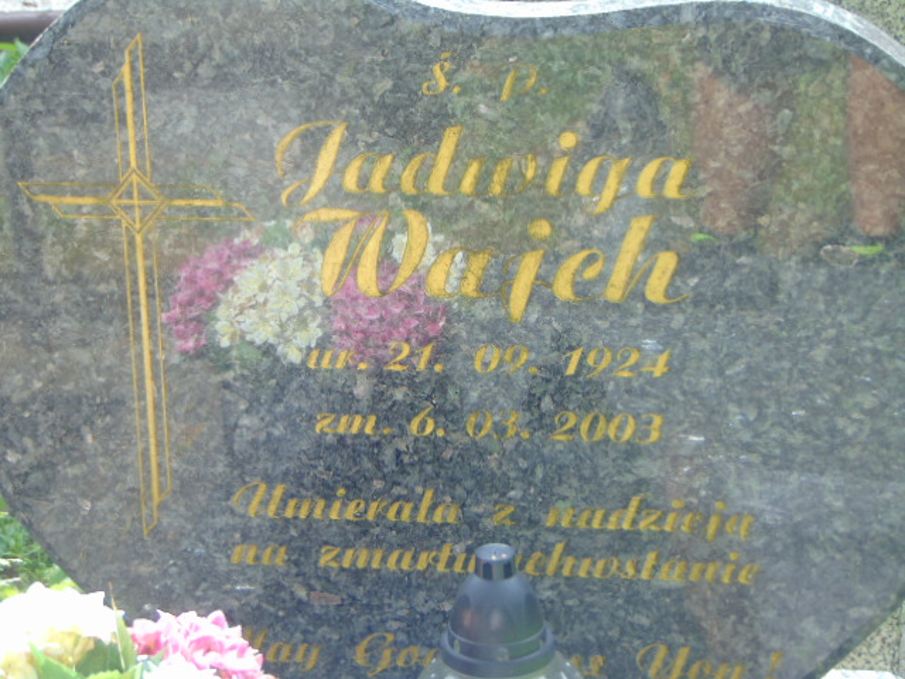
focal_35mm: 108
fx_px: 2824
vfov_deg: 13.7
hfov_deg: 18.2
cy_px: 340
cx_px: 452
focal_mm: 19.4
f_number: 3.9
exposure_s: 1/80
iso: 80
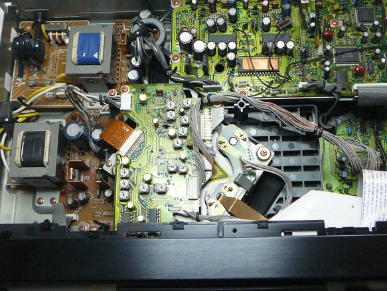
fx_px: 537
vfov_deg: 30.1
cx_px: 212
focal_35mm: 48
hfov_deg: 39.6
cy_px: 104
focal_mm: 5.2
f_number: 2.8
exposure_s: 1/25
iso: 200
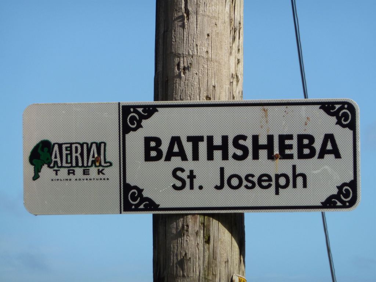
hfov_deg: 7.6
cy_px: 141
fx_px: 2824
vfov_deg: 5.7
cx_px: 188
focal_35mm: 260
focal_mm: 42.6
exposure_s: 1/800
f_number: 5.6
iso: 125
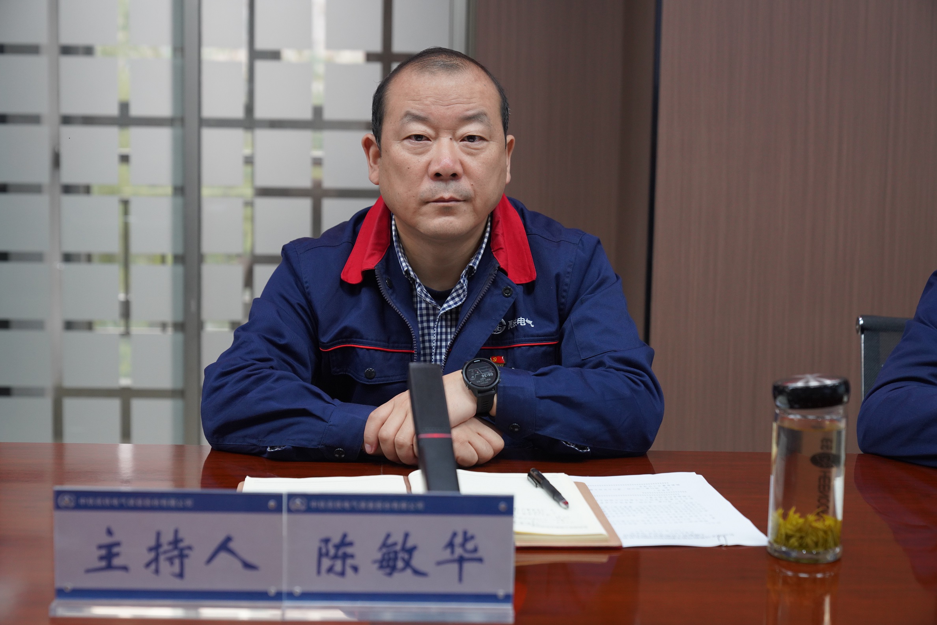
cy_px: 312
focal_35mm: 59
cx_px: 468
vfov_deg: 23.0
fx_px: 1536
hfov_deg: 33.9
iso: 1250
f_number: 4
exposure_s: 1/160
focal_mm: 59
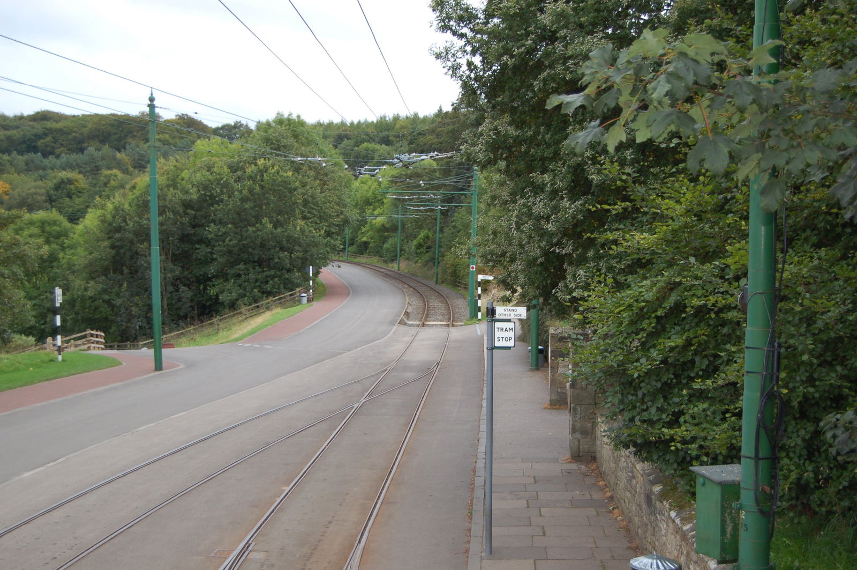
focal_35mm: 52
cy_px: 285
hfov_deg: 37.9
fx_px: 1248
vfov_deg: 25.7
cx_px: 428
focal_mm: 35
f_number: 4.8
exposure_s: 1/320
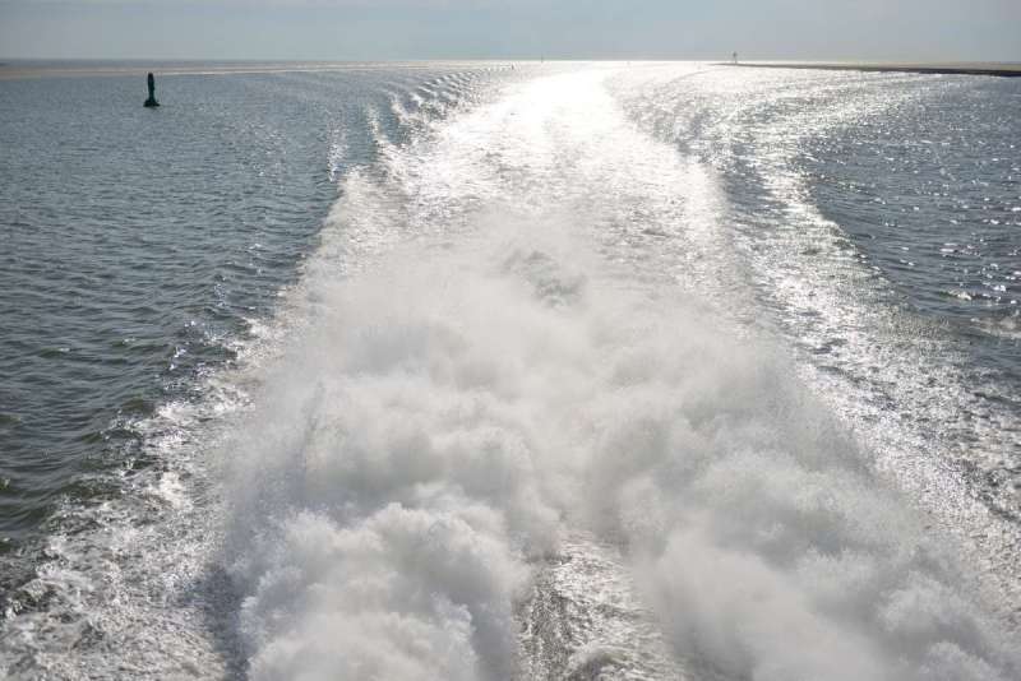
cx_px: 510
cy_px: 340
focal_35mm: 42
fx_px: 1192
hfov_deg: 46.4
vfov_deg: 31.9
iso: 125
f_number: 2.8
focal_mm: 42
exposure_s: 1/8000
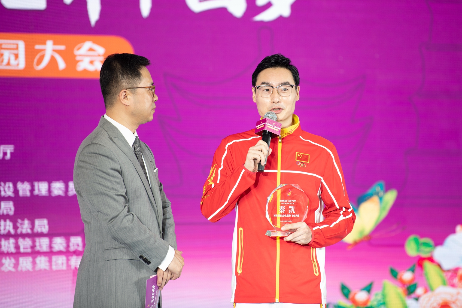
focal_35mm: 200
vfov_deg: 6.9
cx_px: 231
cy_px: 154
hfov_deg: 10.3
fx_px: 2566
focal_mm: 200
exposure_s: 1/100
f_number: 2.8
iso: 200
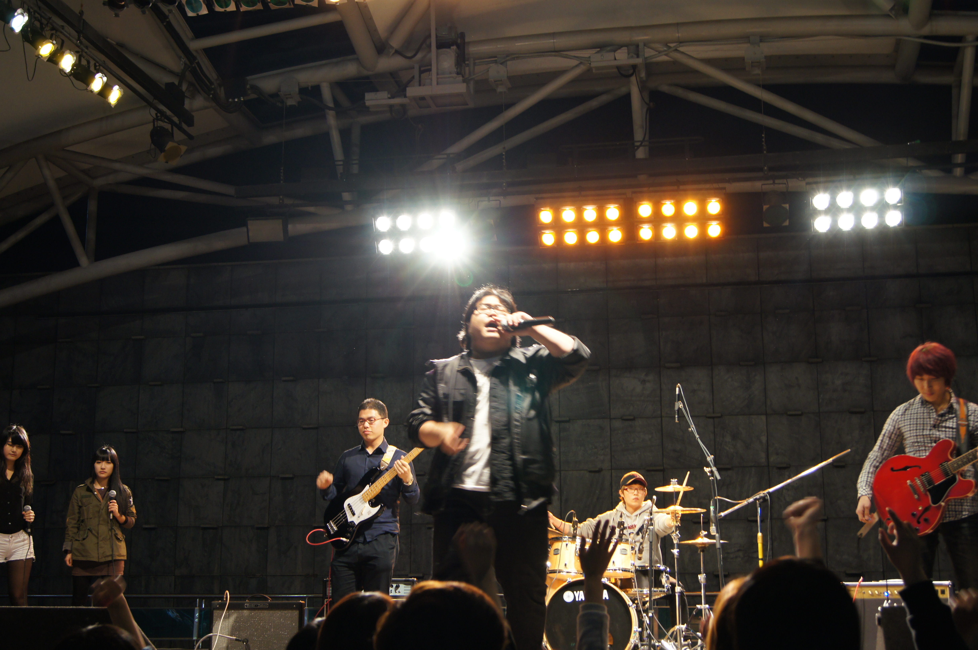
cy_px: 325
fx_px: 1221
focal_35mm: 45
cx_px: 489
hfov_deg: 43.6
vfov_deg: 29.8
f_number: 4.5
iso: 500
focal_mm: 30
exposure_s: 1/50
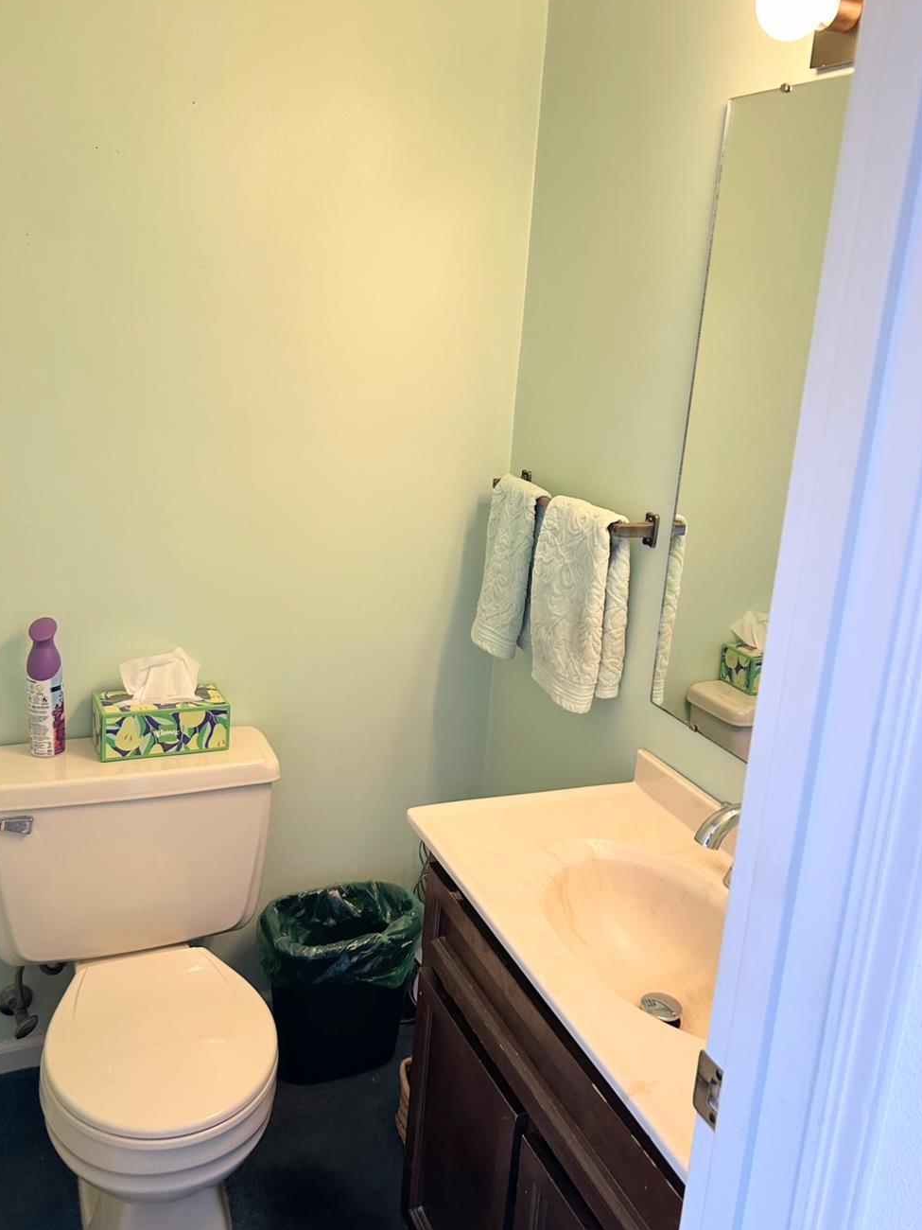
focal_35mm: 30
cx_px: 435
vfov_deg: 59.9
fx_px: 1065
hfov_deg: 46.8
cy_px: 594
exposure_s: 1/120
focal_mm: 5.7
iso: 125
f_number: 1.5
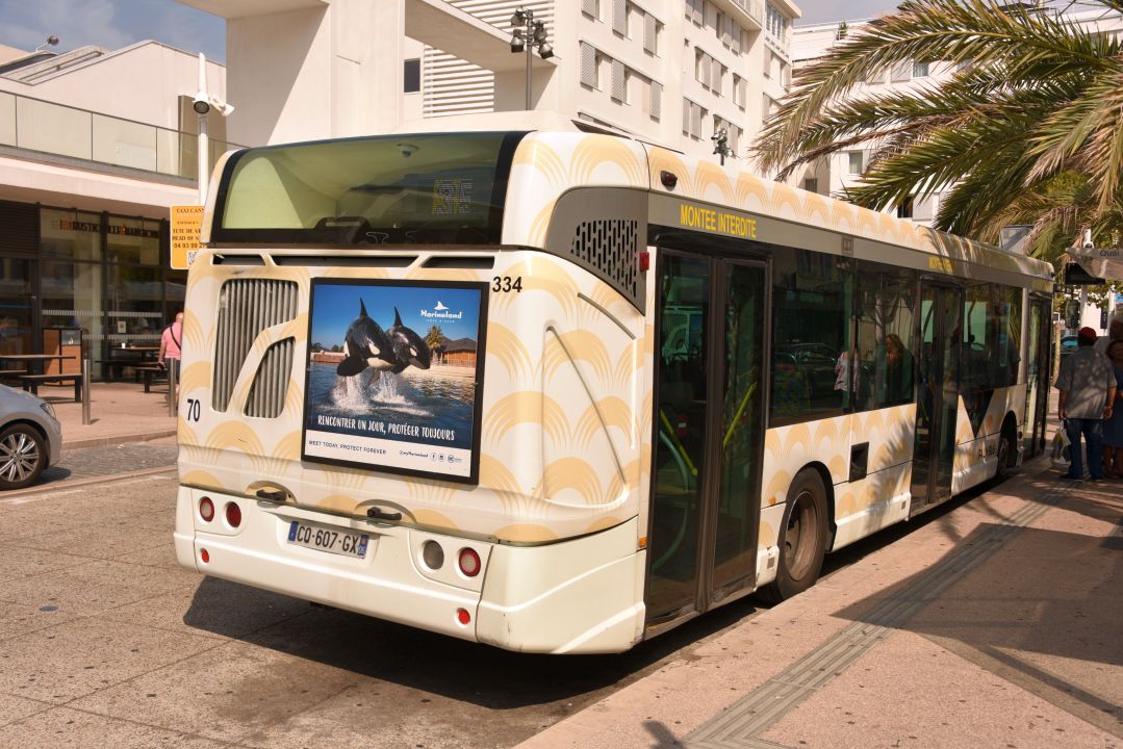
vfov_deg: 36.9
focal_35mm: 36
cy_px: 374
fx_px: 1123
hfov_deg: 53.1
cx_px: 562
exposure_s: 1/400
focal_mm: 36
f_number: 10
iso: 100
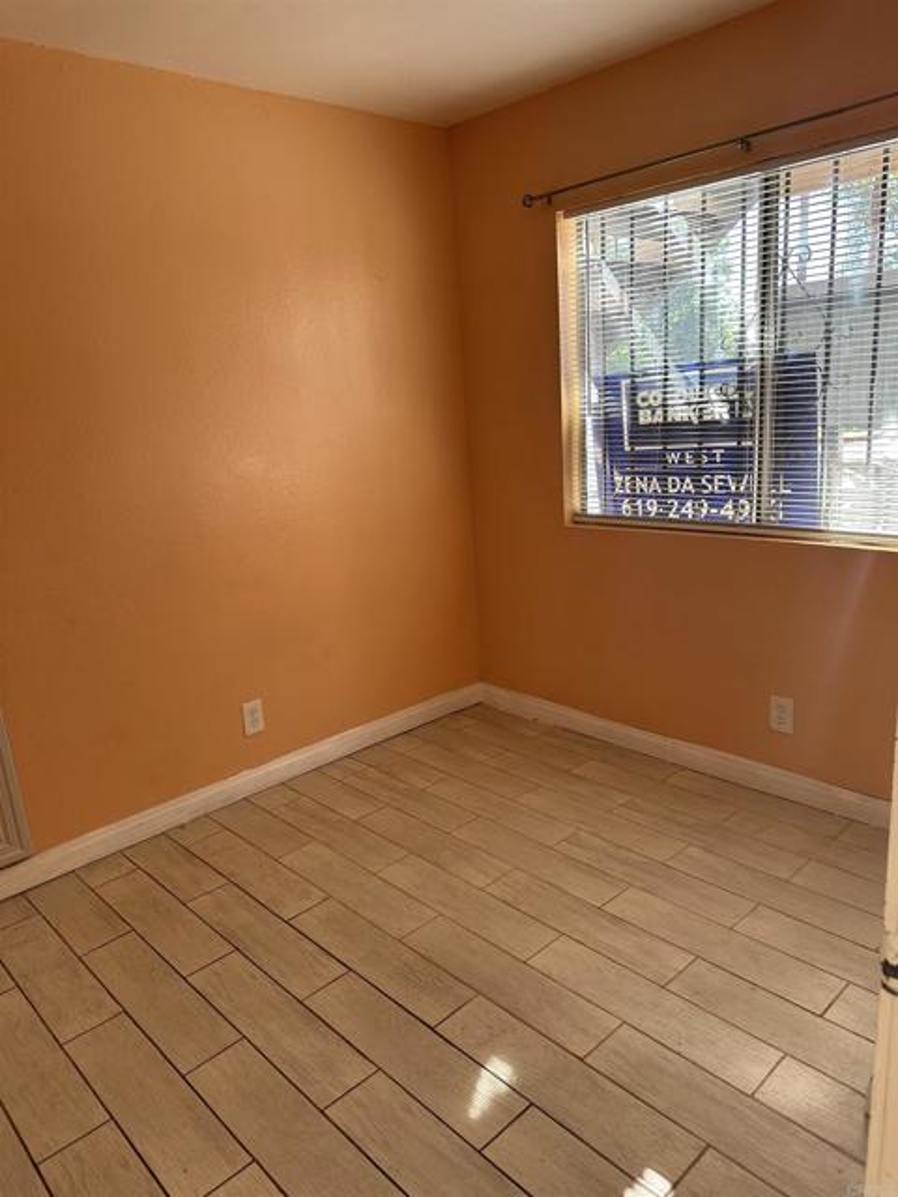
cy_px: 598
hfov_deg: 56.8
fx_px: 830
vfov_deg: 71.6
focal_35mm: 24
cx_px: 449
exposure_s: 1/162
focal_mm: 6.86
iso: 100
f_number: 1.78
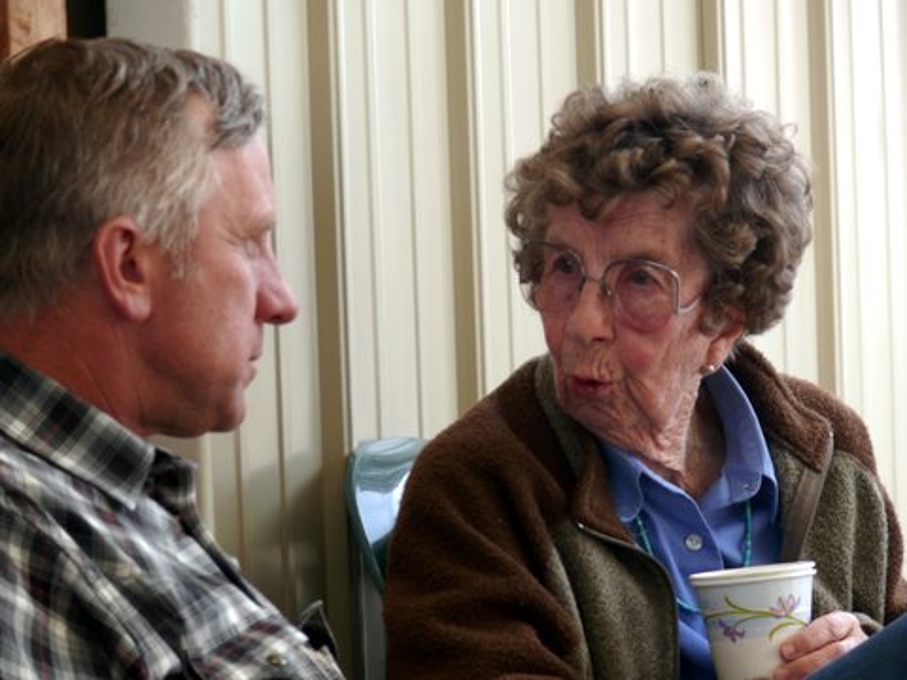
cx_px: 454
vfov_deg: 5.3
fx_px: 7284
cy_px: 340
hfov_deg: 7.1
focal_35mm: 278
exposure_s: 1/100
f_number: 3.6
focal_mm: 58.7
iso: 100
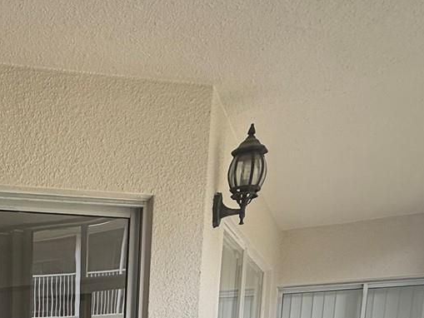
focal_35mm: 44
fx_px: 539
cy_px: 444
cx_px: -17
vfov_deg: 26.3
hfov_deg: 37.5
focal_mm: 2.22
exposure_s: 1/99
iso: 64
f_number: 2.2
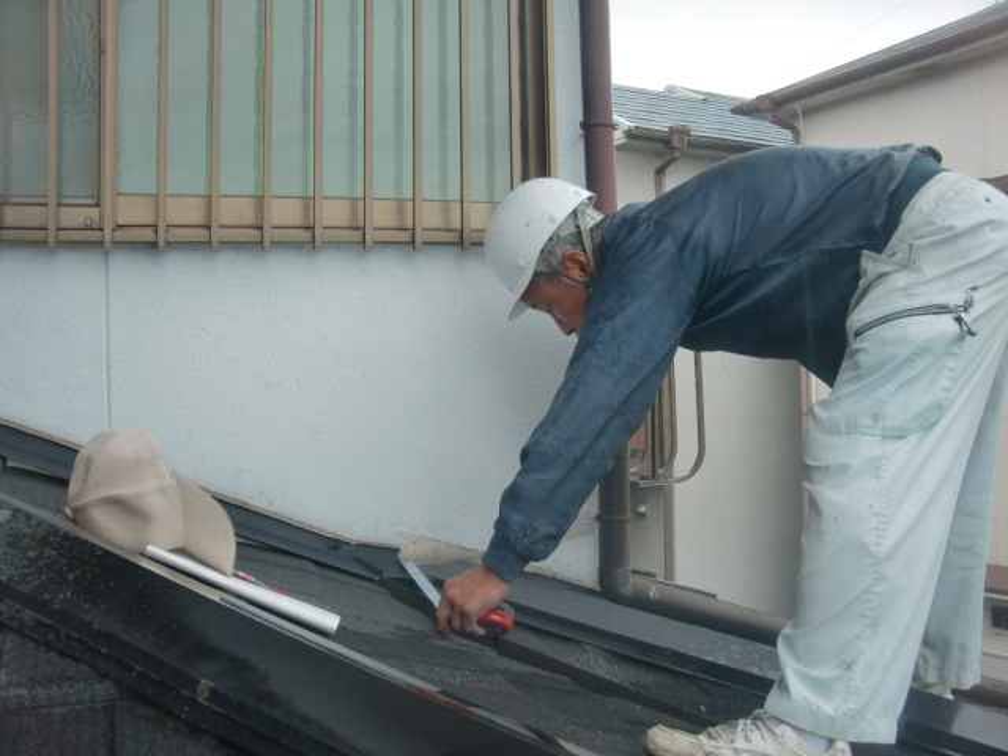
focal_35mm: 38
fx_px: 1107
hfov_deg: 49.0
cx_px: 504
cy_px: 378
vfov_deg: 37.7
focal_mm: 6.66
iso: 64
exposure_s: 1/60
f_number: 3.9
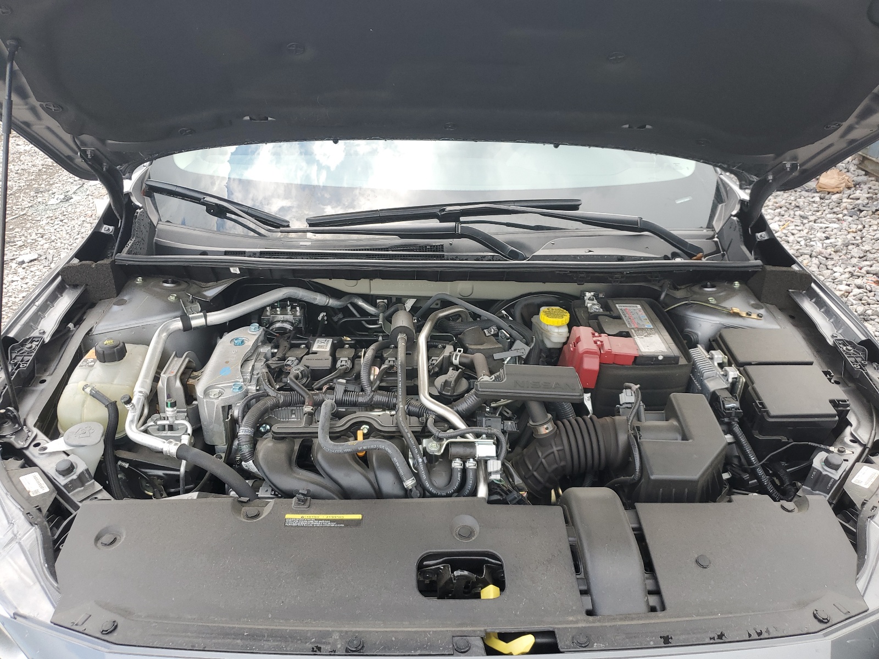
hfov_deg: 67.3
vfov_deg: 53.1
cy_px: 330
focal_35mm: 26
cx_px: 440
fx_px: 660
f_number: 1.5
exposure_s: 1/294
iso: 50
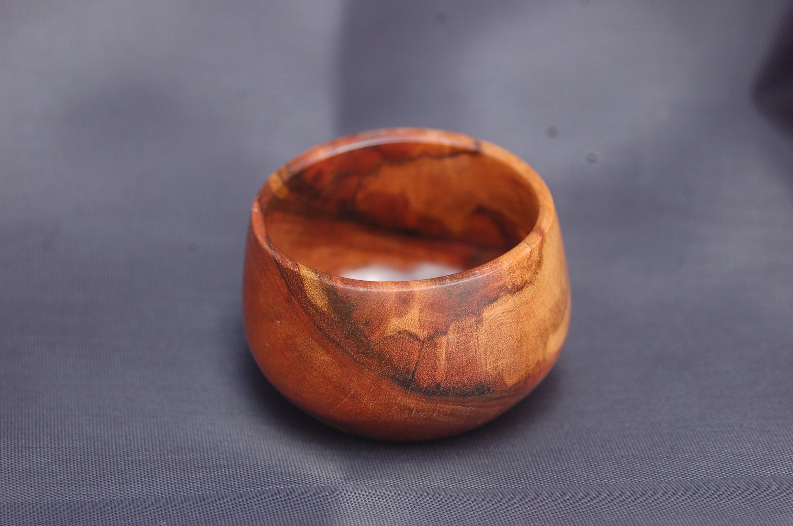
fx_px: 2639
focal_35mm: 120
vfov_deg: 11.4
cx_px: 396
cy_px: 263
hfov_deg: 17.1
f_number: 7.1
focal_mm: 80
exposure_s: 1/125
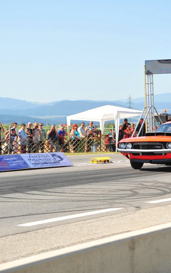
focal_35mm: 108
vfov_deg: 19.3
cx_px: 173
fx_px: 806
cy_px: 137
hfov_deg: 12.0
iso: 200
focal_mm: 70
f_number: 5.6
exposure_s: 1/800
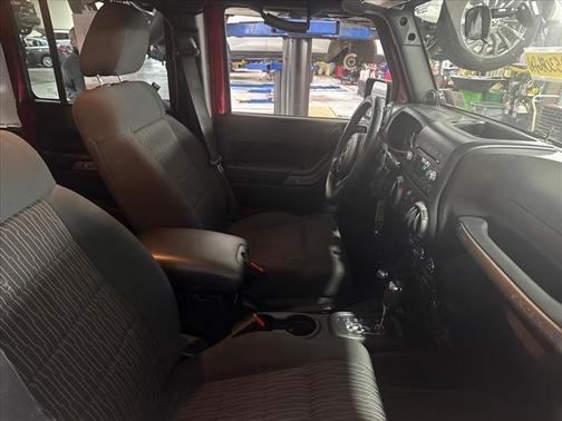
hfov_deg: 71.6
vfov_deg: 56.8
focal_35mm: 24
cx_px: 281
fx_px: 390
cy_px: 210
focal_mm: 6.76
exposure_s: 1/30
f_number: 1.78
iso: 1000
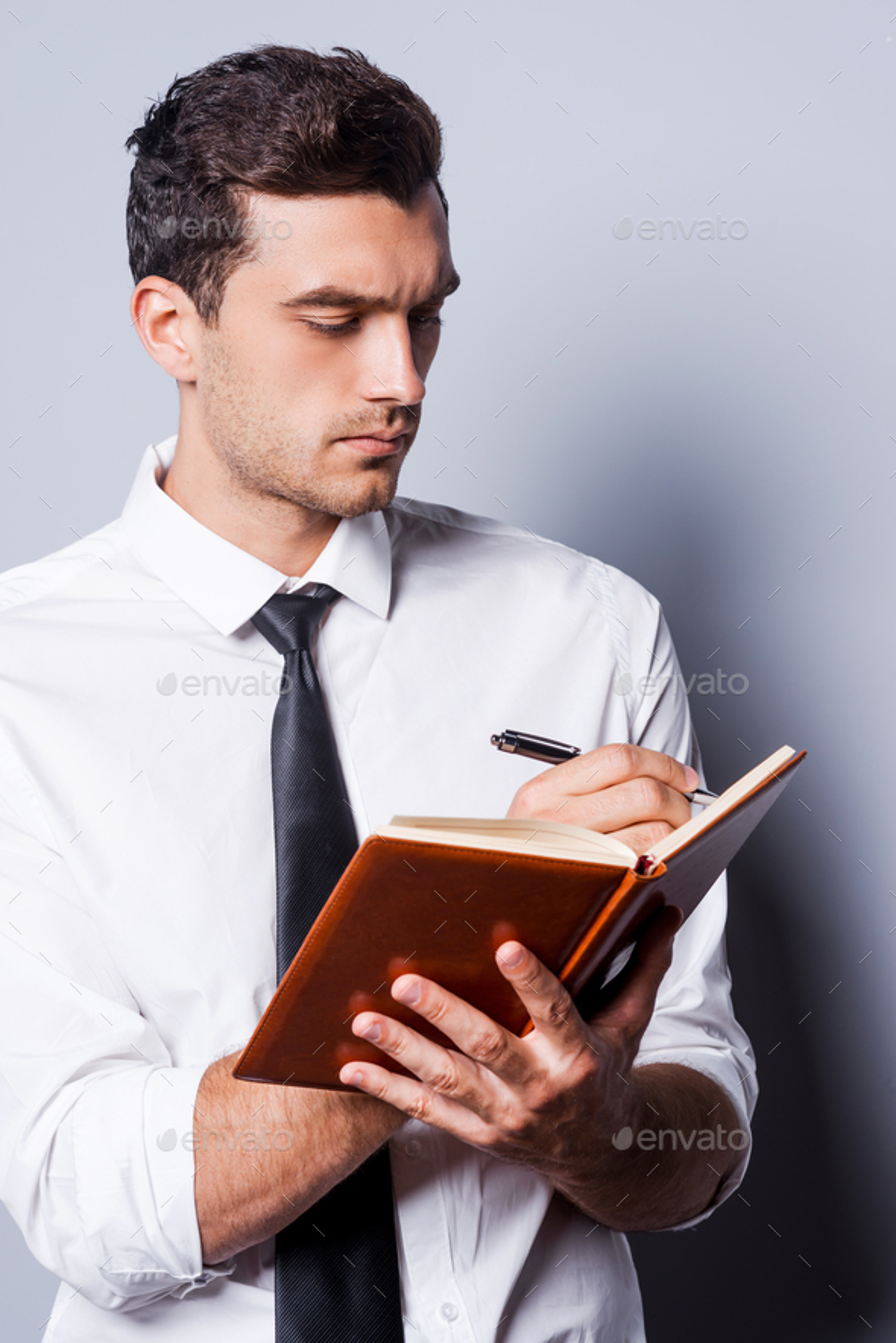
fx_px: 3171
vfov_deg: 23.9
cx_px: 448
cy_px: 672
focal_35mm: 85
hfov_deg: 16.1
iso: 160
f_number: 7.1
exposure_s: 1/160
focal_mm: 85
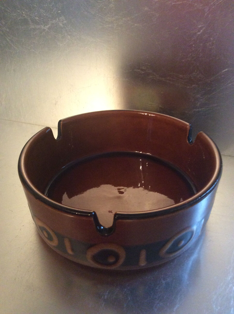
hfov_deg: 44.1
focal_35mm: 32
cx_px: 117
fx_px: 289
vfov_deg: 56.9
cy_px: 157
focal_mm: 3.3
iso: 320
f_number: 2.4
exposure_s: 1/25
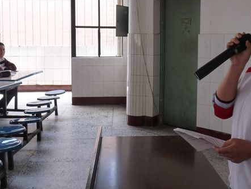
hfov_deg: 38.5
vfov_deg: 29.5
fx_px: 355
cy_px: 64
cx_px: 163
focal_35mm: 49
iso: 160
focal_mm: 4.8
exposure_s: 1/100
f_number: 3.6
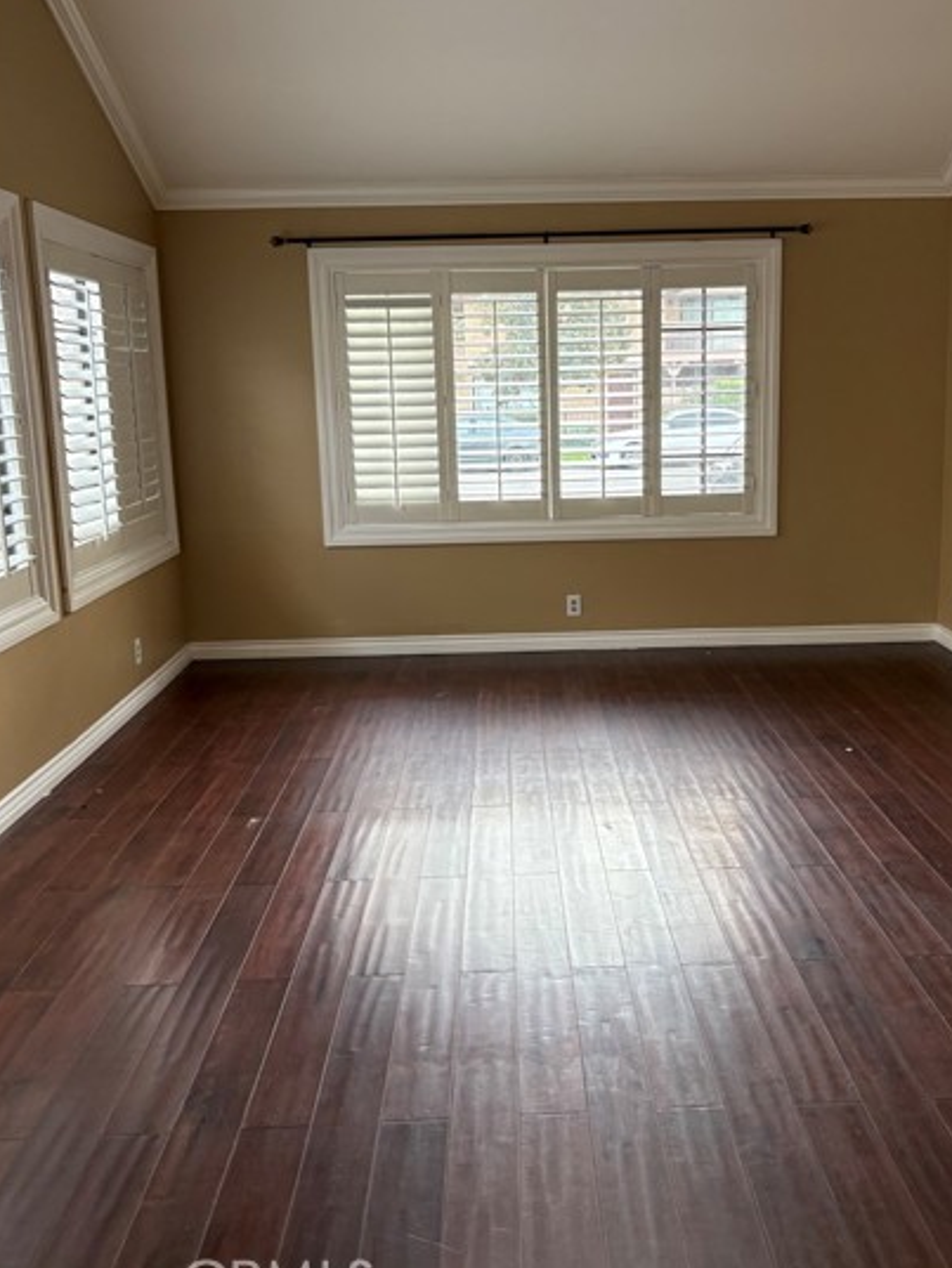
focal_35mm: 31
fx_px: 1136
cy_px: 560
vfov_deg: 58.2
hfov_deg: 45.3
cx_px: 543
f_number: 1.6
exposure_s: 1/60
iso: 100
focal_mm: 5.96
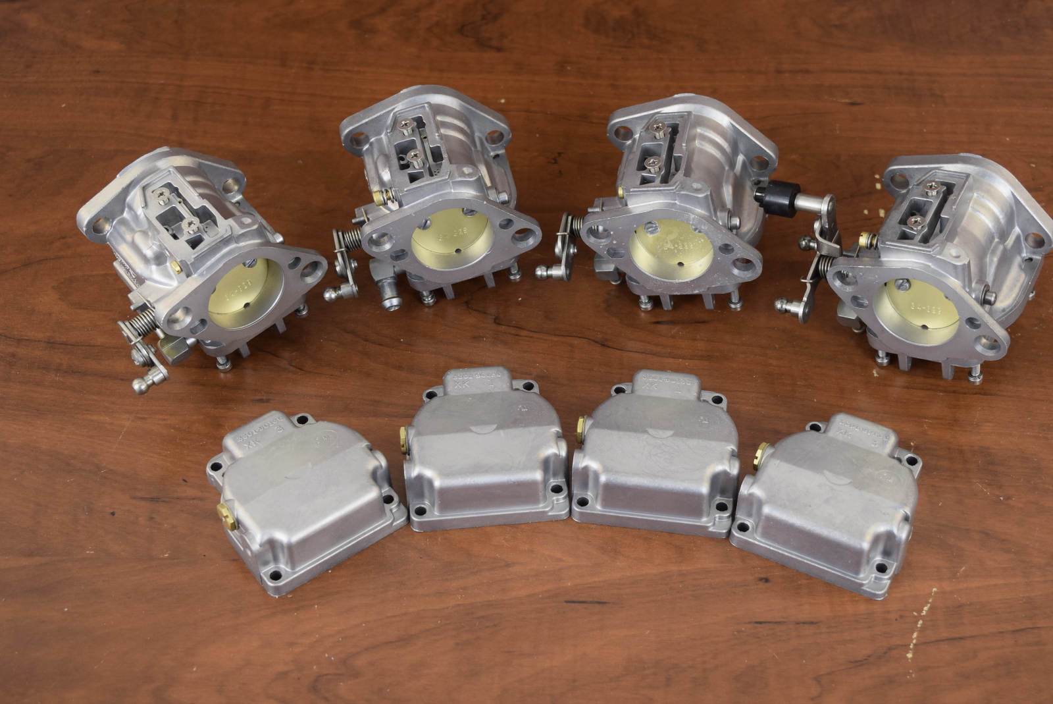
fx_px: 1580
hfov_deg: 36.8
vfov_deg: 25.1
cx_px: 526
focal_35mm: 54
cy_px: 352
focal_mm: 36
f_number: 7.1
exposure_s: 1/125
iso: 400
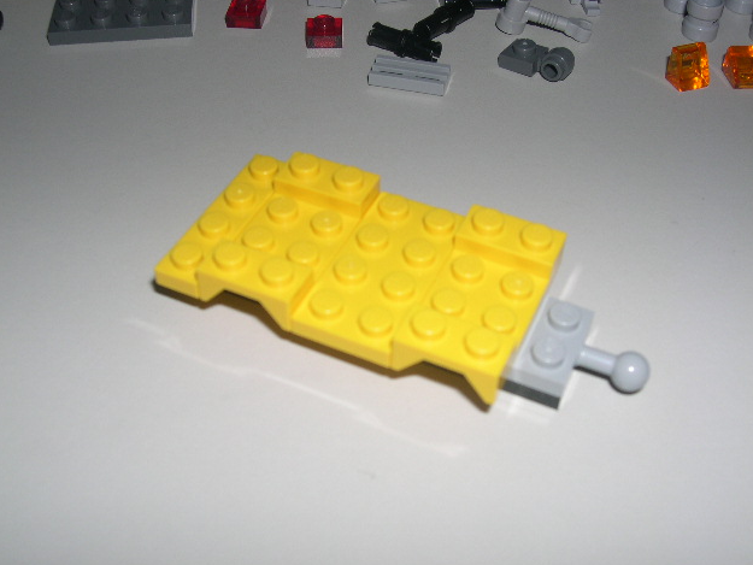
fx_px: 936
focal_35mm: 43
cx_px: 378
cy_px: 281
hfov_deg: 43.8
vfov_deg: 33.6
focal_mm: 9
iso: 100
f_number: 8
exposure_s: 1/60
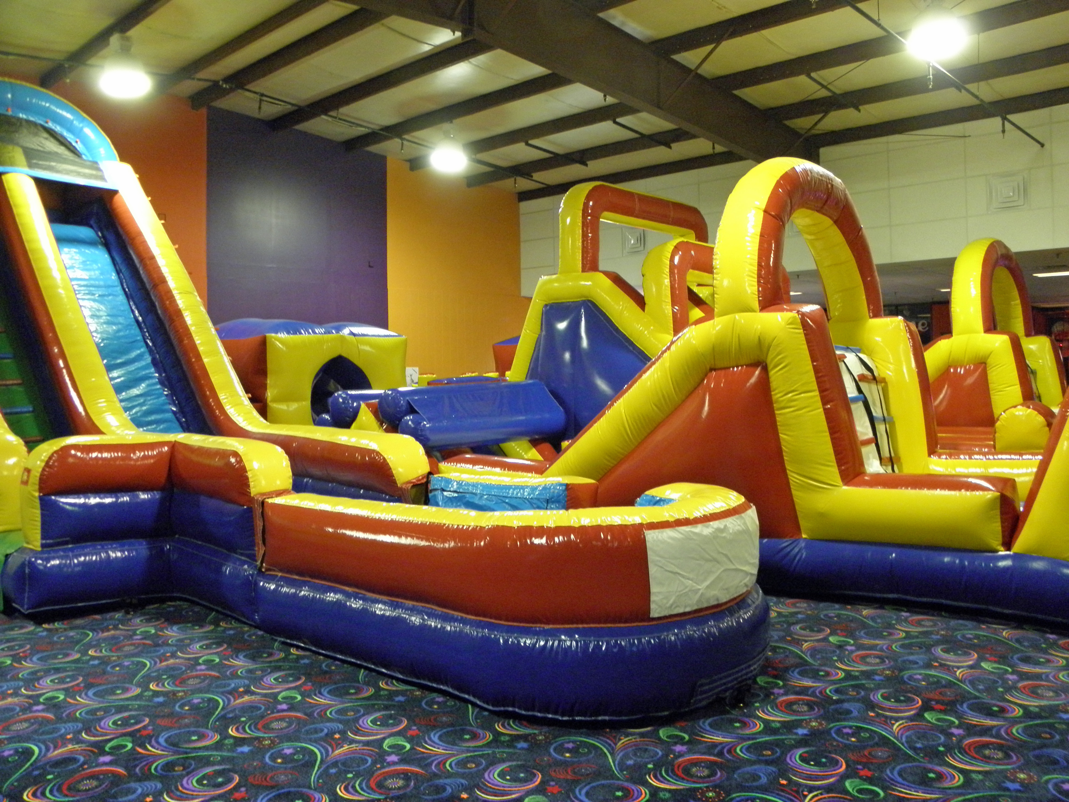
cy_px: 401
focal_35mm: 28
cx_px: 534
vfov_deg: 49.7
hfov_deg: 63.4
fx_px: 865
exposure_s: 1/8
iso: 320
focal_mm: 5
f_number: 3.5
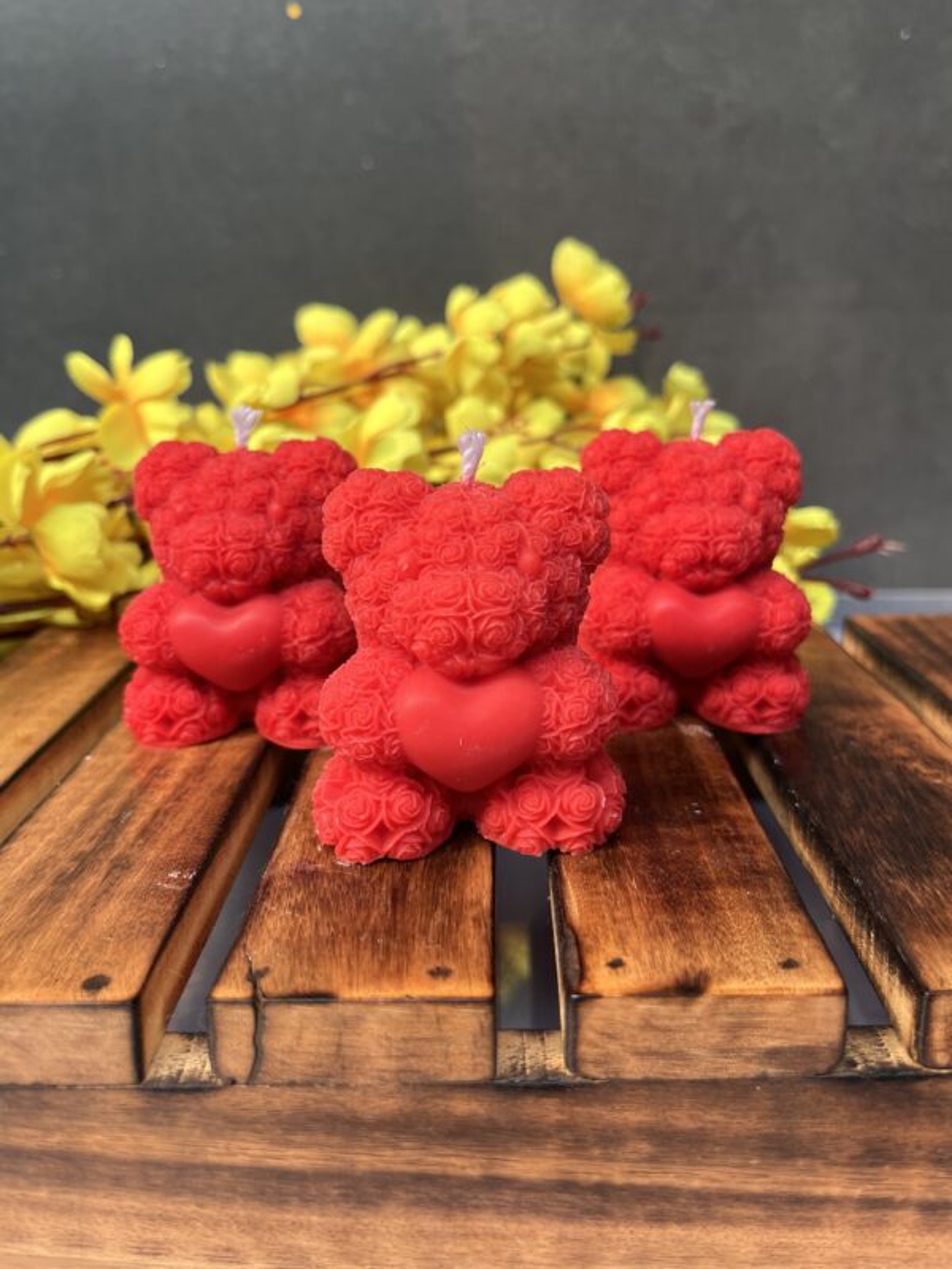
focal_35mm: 26
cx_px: 476
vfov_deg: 67.3
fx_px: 953
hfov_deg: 53.1
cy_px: 634
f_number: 1.6
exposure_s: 1/410
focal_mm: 5.1
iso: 50
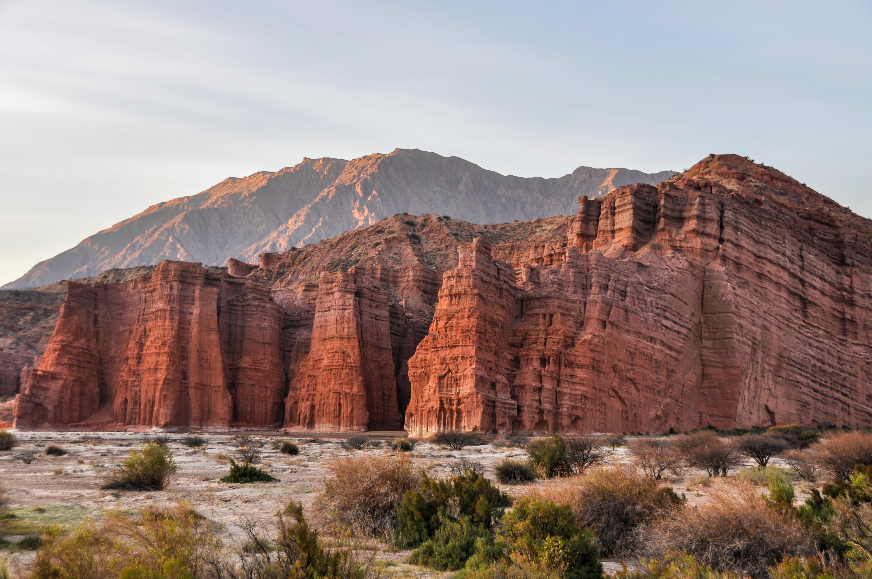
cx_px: 436
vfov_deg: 28.0
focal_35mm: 48
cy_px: 290
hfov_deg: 41.2
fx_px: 1161
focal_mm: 32
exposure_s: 1/125
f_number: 4.2
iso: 200
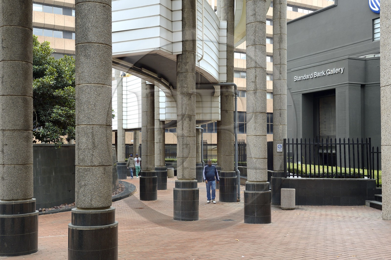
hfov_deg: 50.7
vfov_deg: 35.0
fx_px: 413
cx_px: 196
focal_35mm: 38
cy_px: 130
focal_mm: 38
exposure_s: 1/200
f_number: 7.1
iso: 400
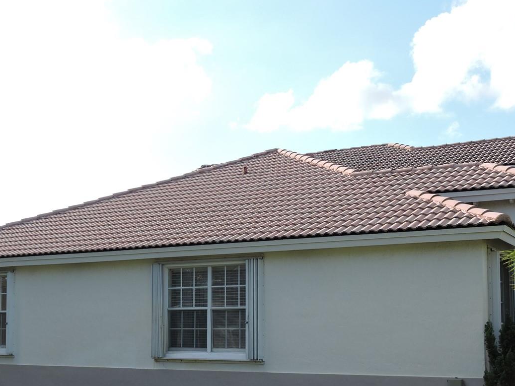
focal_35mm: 54
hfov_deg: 35.3
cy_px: 280
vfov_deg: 26.8
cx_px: 192
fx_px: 803
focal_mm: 6.3
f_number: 3.8
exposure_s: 1/500
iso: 100
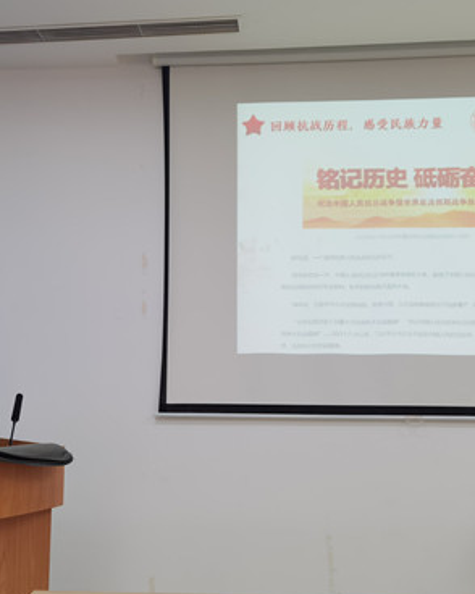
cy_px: 308
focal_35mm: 43
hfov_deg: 34.7
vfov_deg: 42.9
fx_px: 756
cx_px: 187
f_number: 1.9
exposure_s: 1/100
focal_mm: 6.71
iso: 80
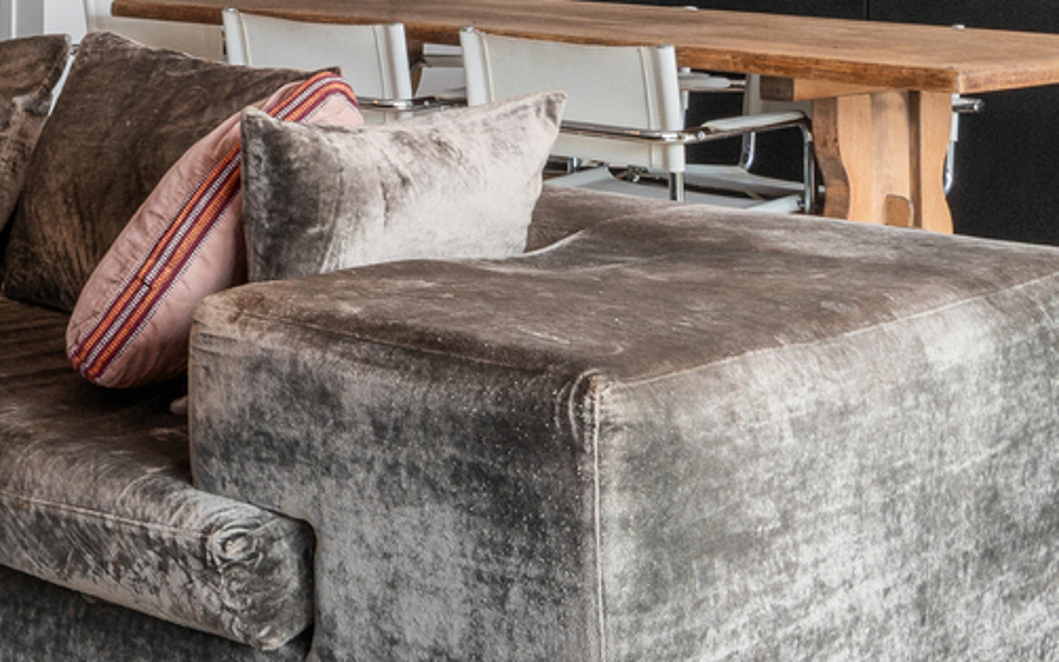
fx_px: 2252
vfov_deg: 16.0
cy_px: -170
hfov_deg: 23.9
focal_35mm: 78
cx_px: -234
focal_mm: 16
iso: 250
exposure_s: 1/5
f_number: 11
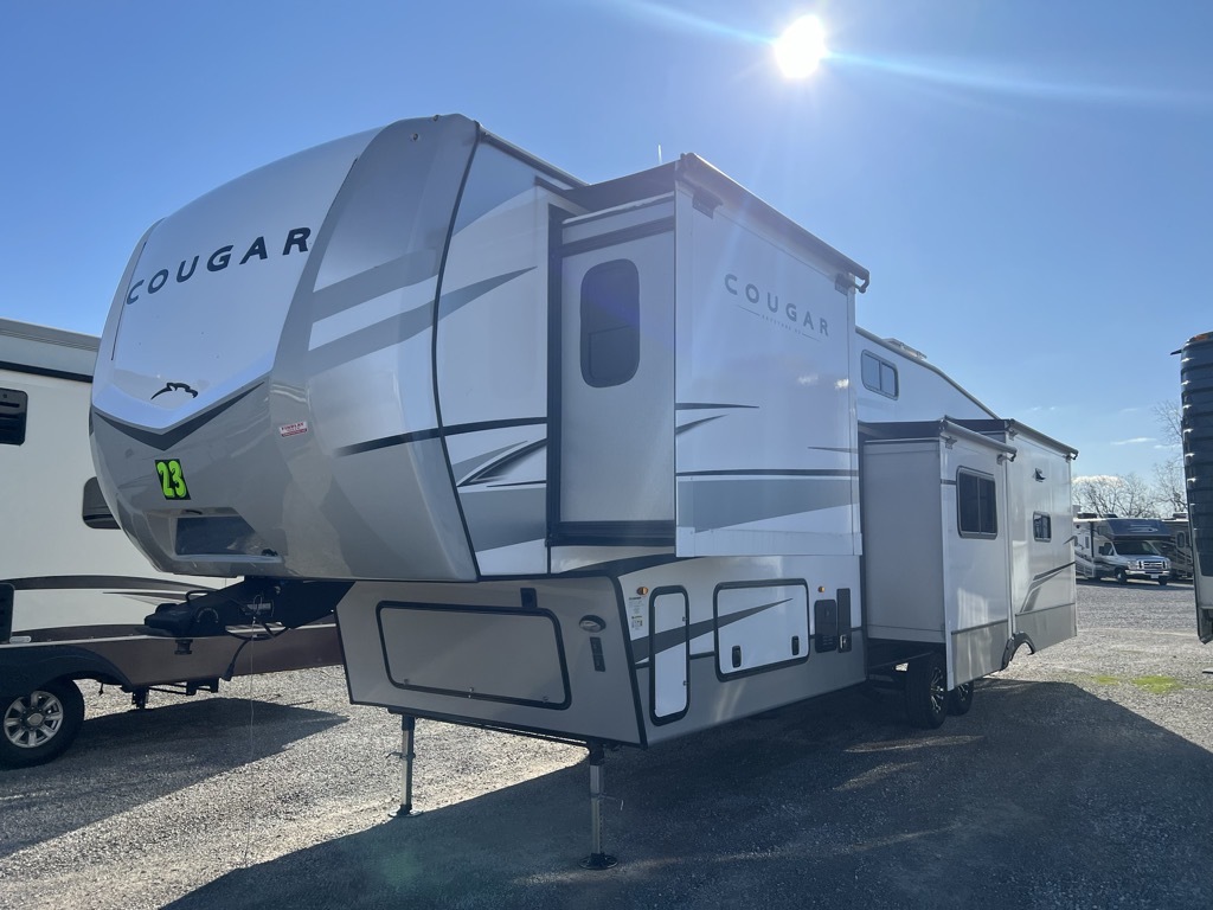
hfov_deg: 67.3
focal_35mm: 26
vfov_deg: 53.1
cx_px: 606
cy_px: 455
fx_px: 911
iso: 50
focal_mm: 5.7
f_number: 1.5
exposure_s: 1/5587
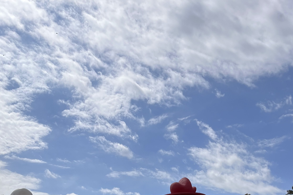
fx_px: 399
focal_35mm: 49
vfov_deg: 23.8
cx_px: 156
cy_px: 263
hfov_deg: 40.3
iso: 50
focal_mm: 5.1
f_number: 1.6
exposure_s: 1/10870
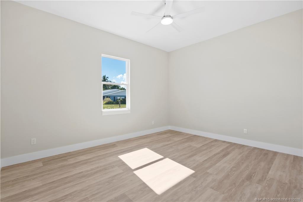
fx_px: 135
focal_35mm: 16
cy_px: 101
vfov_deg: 73.8
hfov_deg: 96.7
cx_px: 152
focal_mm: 16
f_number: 8
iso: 1600
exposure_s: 1/25
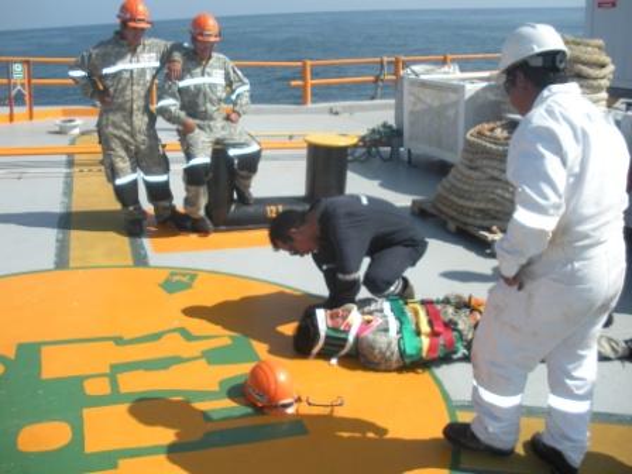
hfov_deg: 51.4
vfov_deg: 39.7
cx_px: 316
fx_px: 657
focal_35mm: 36
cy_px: 237
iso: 64
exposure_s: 1/587
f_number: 3.5
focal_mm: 6.3
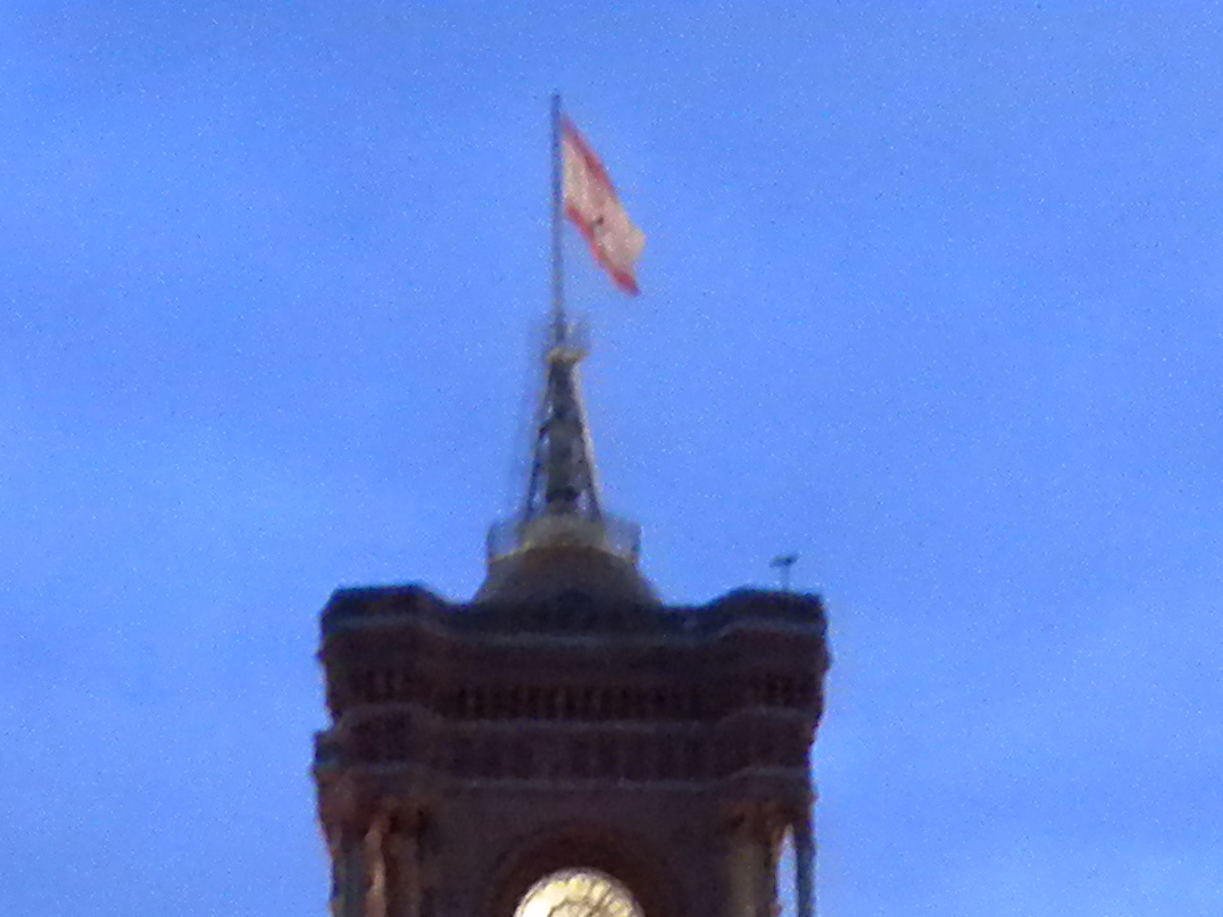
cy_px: 1769
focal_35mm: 162
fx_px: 5723
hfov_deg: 12.2
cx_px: 555
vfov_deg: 8.7
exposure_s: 1/11.3
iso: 400
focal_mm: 7.4
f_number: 3.5
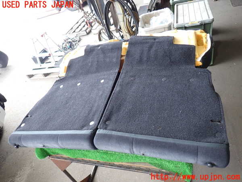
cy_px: 91
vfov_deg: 54.9
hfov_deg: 69.4
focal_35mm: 25
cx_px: 121
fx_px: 175
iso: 200
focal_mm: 4.5
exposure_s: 1/60
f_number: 2
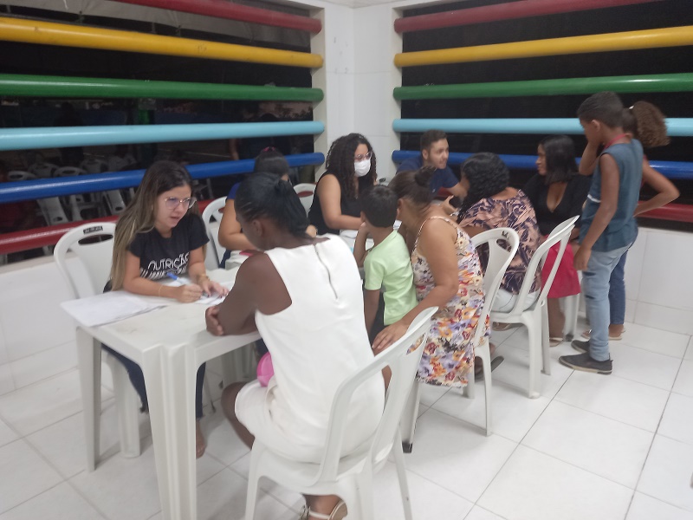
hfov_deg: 69.4
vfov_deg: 54.9
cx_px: 346
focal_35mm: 25
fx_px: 500
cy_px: 260
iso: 250
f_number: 2
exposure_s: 1/24
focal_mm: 4.6
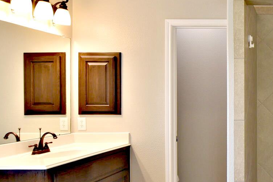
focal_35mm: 38
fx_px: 288
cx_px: 301
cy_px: 100
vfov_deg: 35.1
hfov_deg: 40.7
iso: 450
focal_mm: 14
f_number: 4
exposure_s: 1/60
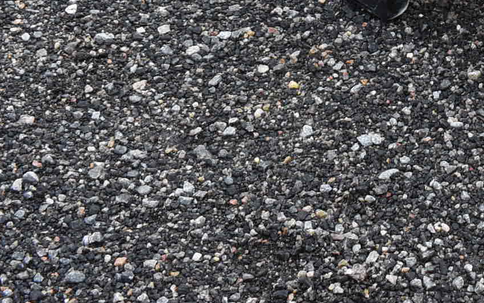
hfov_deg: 15.6
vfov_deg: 10.0
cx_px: 719
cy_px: -247
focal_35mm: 124
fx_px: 1633
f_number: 7.1
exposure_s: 1/200
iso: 1250
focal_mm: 23
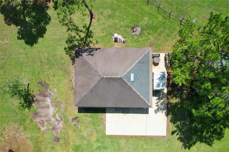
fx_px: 140
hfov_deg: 78.6
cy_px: 76
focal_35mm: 22
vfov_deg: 57.2
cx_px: 114
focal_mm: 8.38
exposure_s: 1/2500
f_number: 2.4
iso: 130
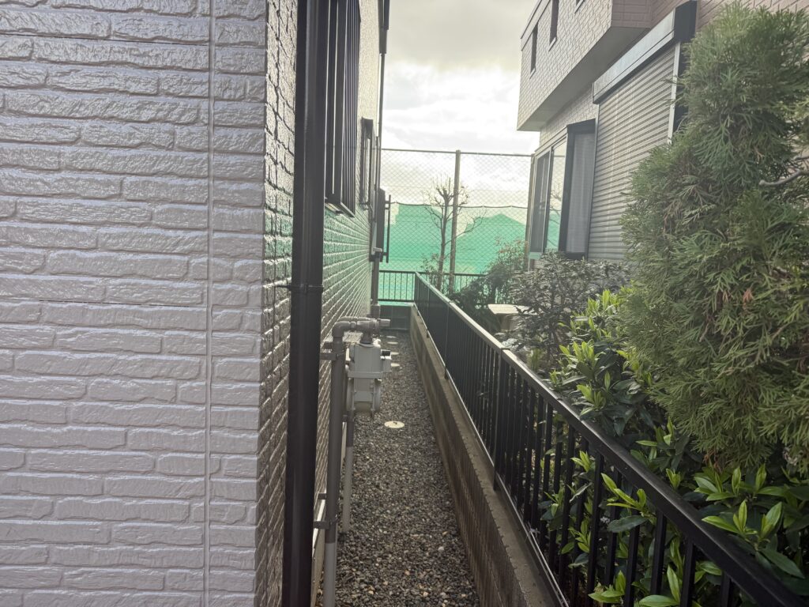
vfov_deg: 56.8
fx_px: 561
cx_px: 404
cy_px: 304
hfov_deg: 71.6
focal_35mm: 24
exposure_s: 1/665
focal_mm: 6.76
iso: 80
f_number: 1.78
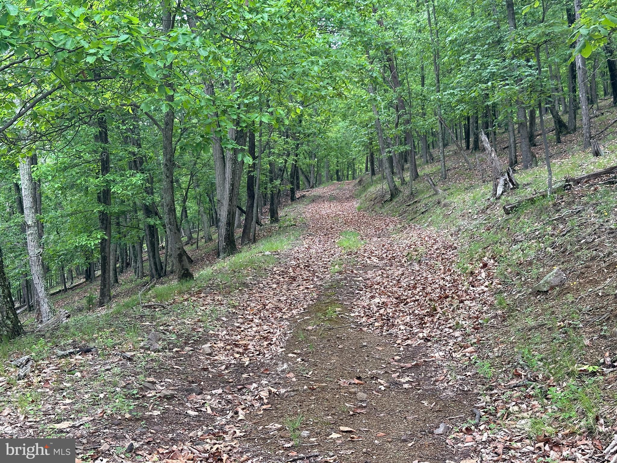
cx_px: 308
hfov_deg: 39.7
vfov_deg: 30.3
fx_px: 856
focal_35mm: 48
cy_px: 232
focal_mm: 6.86
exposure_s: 1/184
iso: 64
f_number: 1.78
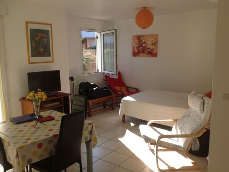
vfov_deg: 40.6
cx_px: 114
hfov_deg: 52.7
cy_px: 86
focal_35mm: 35
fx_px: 231
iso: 50
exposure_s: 1/332
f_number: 2.4
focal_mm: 4.28
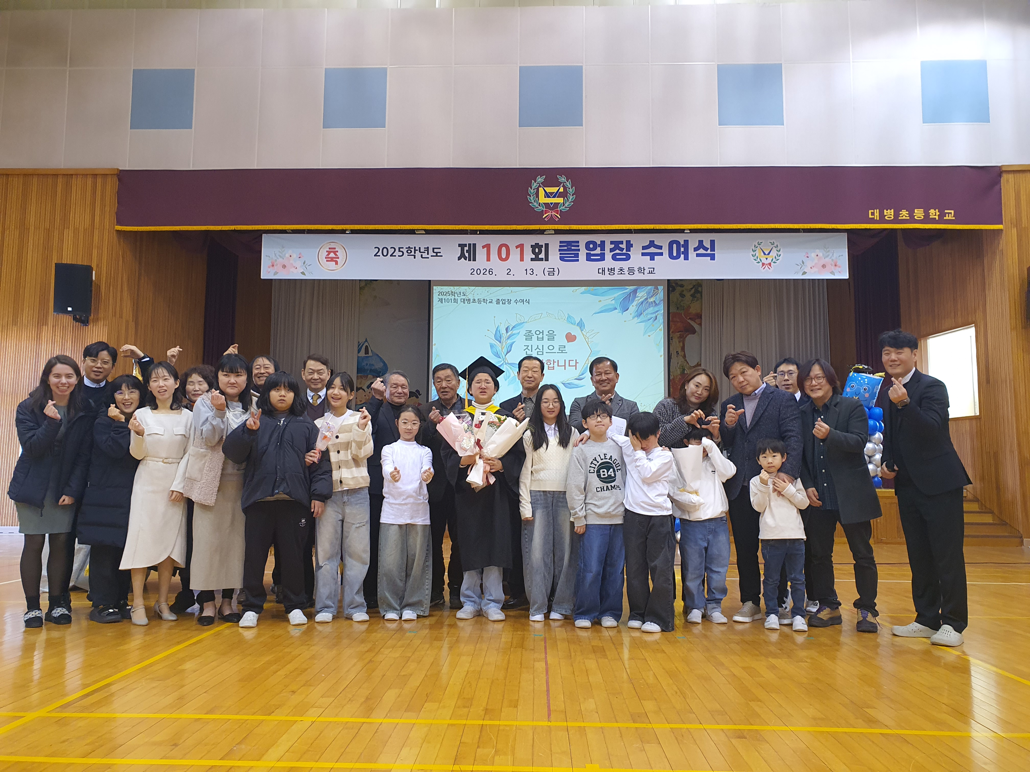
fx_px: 774
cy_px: 386
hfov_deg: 67.3
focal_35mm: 26
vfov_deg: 53.1
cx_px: 515
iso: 250
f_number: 2.4
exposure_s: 1/40
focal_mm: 4.3
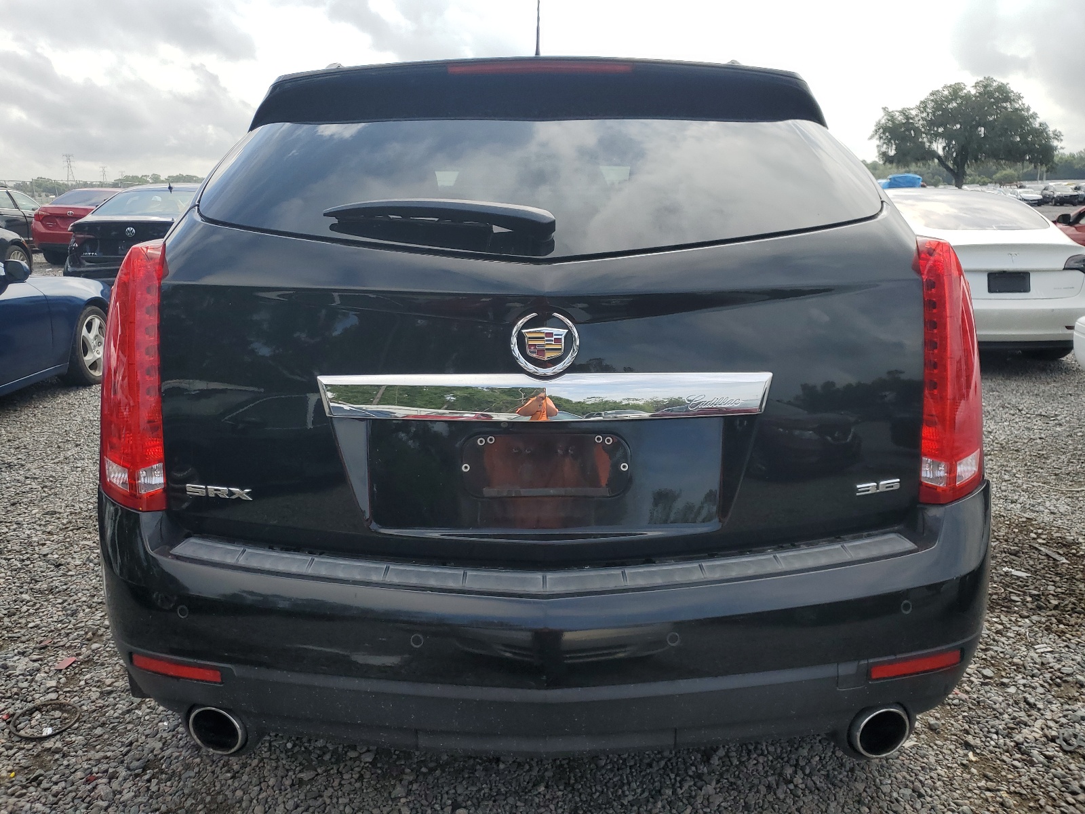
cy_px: 407
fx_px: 815
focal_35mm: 26
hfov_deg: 67.3
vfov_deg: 53.1
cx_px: 542
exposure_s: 1/2000
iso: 50
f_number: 1.5
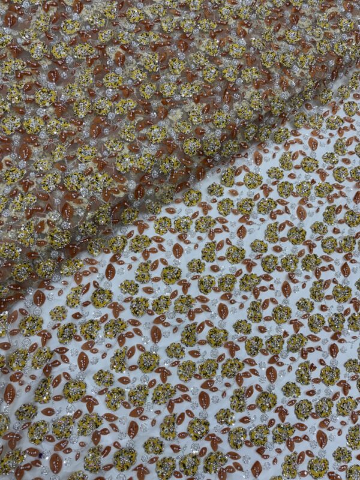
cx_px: 180
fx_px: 361
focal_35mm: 26
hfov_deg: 53.1
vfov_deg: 67.3
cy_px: 240
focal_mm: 5.96
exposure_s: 1/100
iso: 40
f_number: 1.6
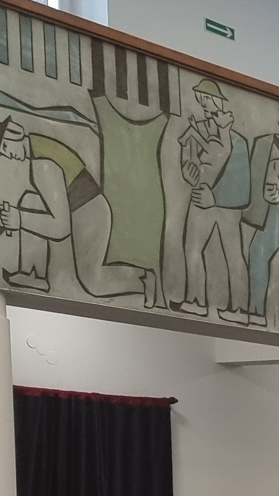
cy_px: 633
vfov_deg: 17.7
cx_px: 713
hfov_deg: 9.3
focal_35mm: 114
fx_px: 1499
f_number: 1.8
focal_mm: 6.7
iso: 250
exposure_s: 1/100
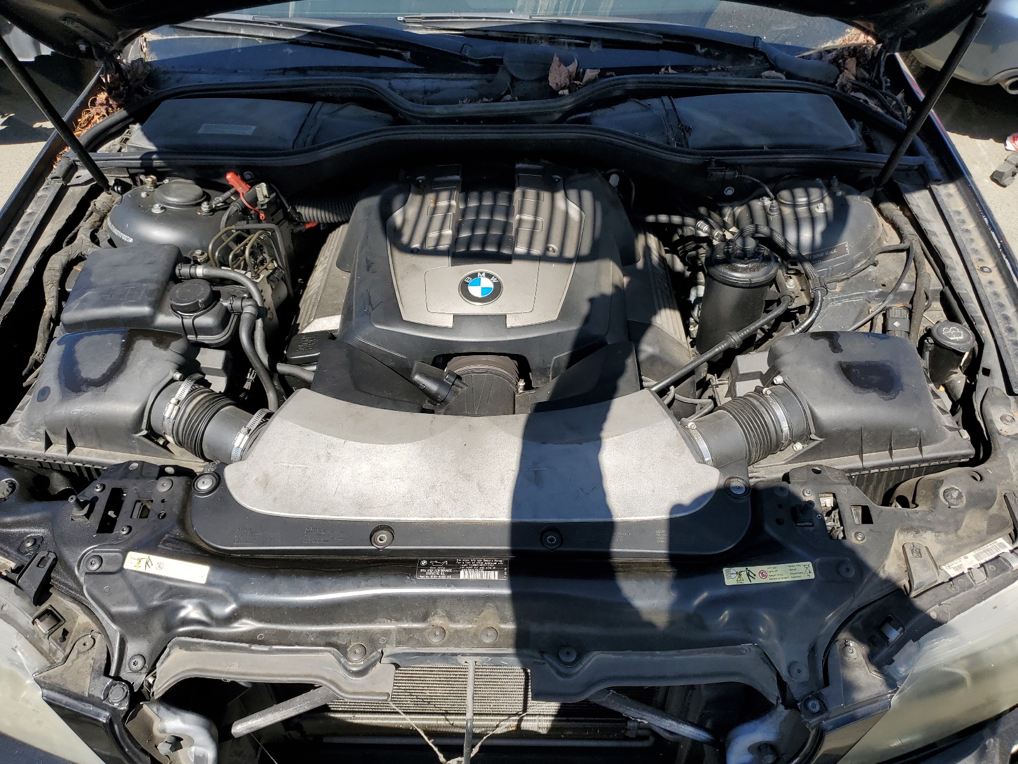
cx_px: 509
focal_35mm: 26
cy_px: 382
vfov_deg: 53.1
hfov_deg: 67.3
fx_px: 765
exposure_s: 1/2000
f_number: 1.5
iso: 50
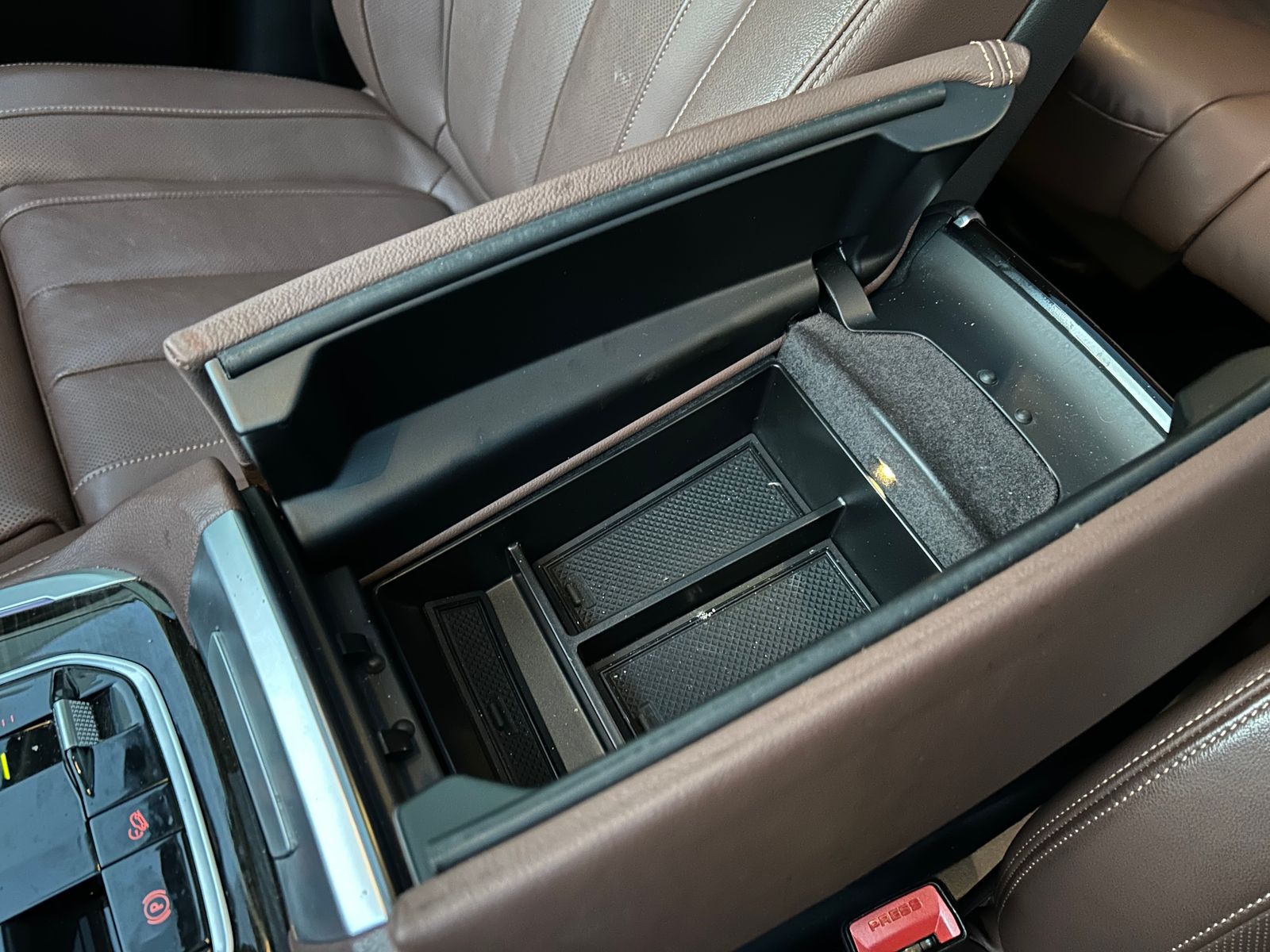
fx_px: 954
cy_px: 476
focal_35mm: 26
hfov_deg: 67.3
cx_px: 635
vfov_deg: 53.1
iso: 640
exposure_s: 1/17
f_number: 1.5
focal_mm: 5.7
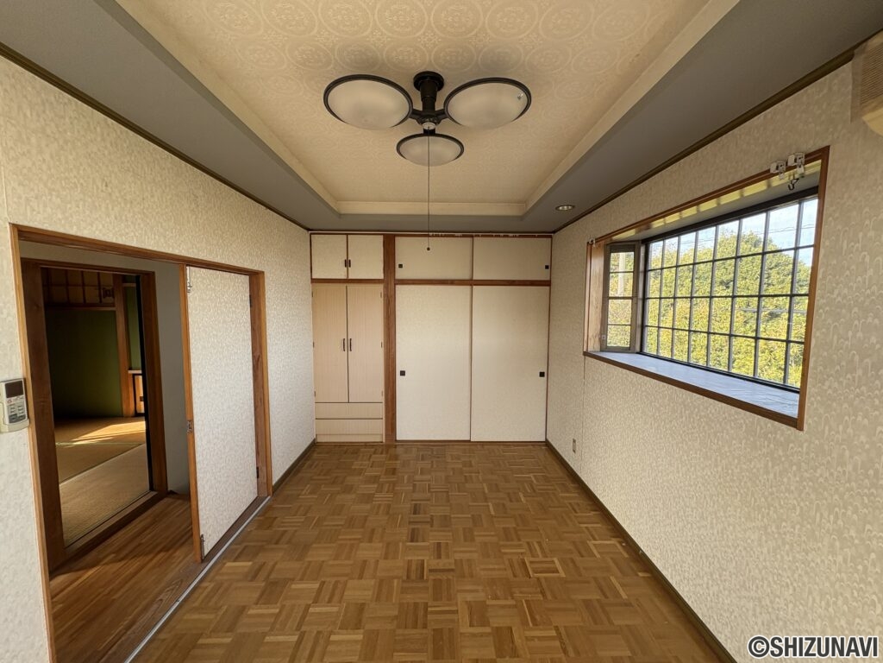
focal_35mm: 14
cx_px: 442
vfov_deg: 85.7
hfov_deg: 102.1
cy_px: 332
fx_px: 357
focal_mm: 2.22
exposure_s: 1/99
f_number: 2.2
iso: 50
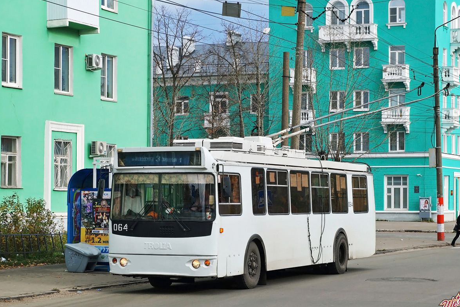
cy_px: 156
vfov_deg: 16.2
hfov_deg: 24.0
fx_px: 1080
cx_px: 235
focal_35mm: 85
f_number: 7.1
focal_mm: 55
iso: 400
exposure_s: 1/1250
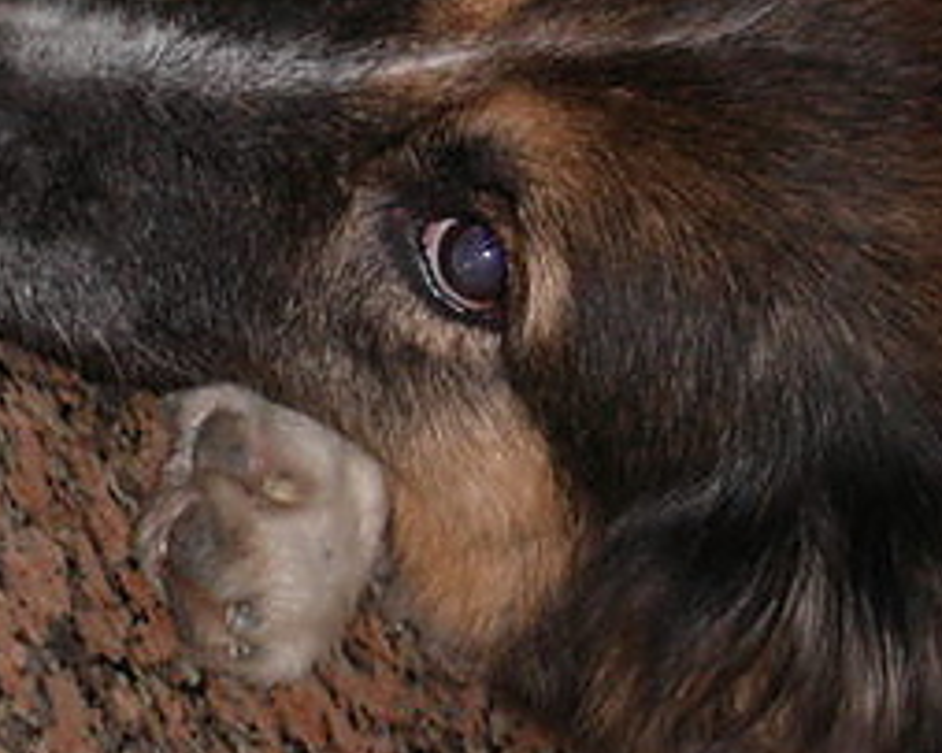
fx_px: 7330
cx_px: 549
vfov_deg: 5.9
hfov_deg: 7.4
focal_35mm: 263
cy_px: 208
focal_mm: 23.4
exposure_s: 1/90
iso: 100
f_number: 4.7
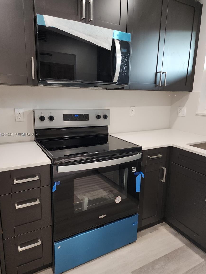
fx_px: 190
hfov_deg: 56.8
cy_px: 135
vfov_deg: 71.6
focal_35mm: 24
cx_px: 103
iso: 100
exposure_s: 1/40
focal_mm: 6.4
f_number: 1.8
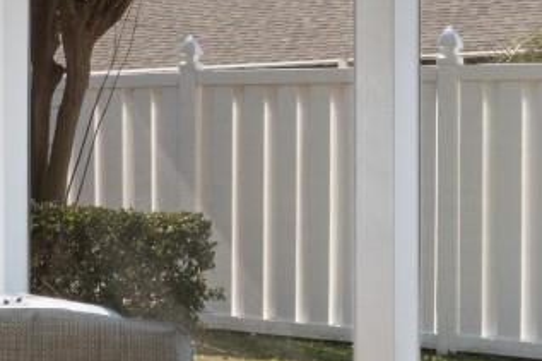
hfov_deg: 21.5
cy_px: 151
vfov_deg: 14.8
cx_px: 15
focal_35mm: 92
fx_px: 1384
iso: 100
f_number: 4.8
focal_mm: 12
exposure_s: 1/30
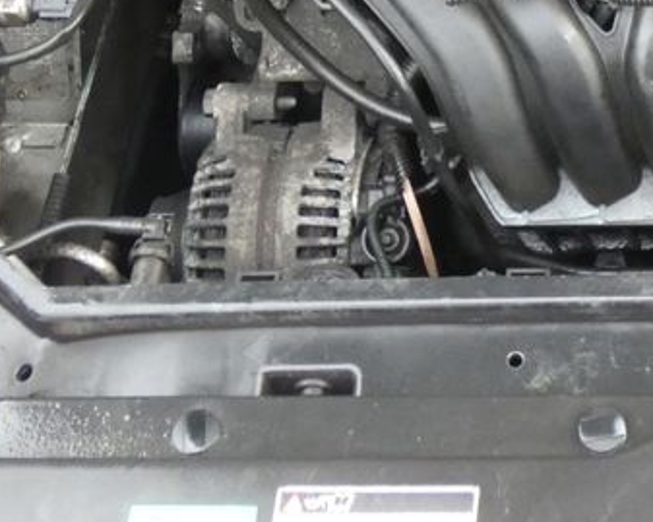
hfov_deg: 19.9
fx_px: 1776
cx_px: 723
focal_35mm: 92
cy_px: -215
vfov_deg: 15.6
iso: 640
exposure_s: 1/80
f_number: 3.3
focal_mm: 5.5
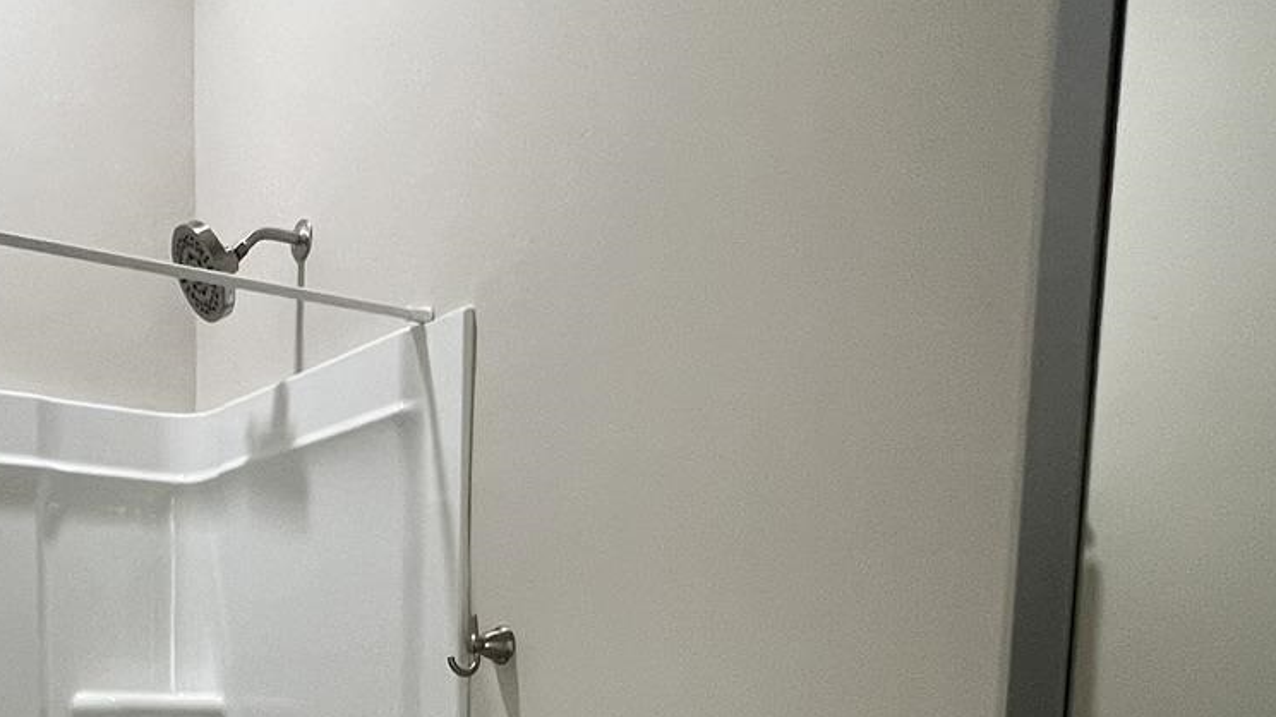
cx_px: 252
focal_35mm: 39
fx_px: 1319
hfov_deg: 48.6
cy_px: 916
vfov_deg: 26.2
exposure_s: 1/71
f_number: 1.8
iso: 250
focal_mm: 1.57
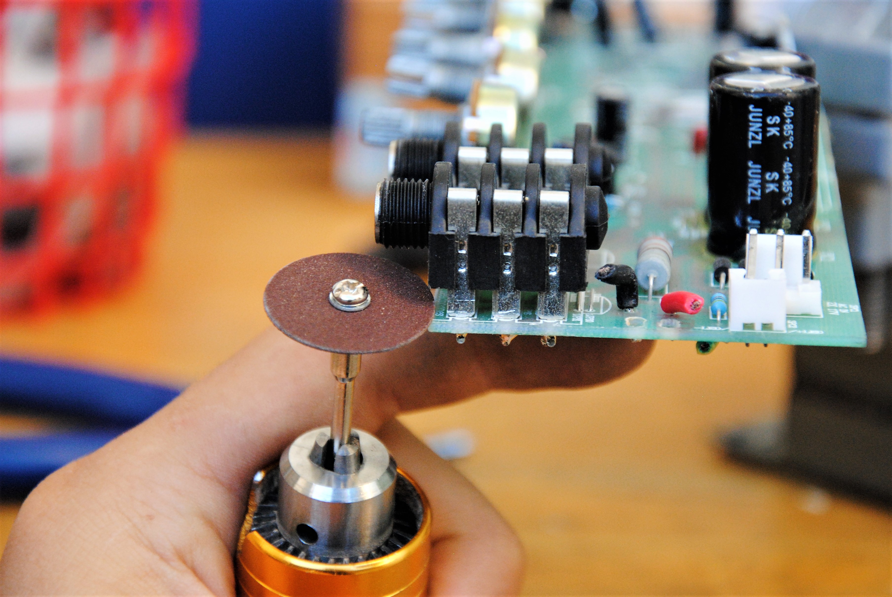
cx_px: 446
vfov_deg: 8.7
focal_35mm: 158
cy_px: 298
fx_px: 3907
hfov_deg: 13.0
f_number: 5.6
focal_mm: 105
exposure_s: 1/125
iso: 900
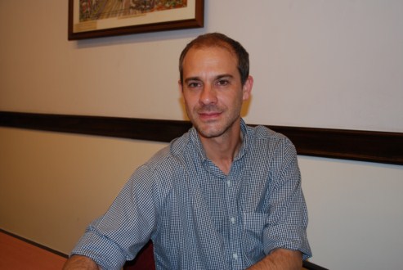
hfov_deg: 46.3
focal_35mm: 42
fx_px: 471
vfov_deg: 32.0
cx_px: 202
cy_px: 135
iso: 200
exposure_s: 1/60
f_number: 4.5
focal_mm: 28
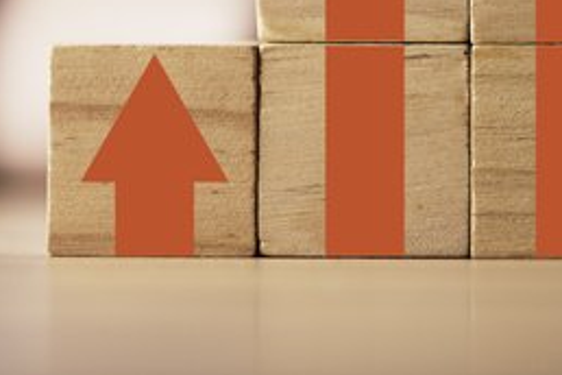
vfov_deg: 5.4
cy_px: -147
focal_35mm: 253
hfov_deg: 8.1
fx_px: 3949
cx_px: 13
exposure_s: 1/200
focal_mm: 90
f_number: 2.8
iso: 100
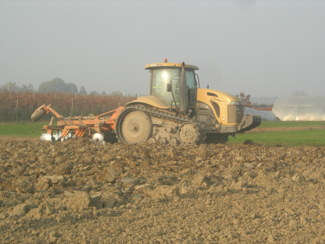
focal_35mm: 113
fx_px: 1061
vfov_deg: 13.1
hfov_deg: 17.4
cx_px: 162
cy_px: 122
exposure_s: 1/134
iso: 85
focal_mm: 23.4
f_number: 8.2
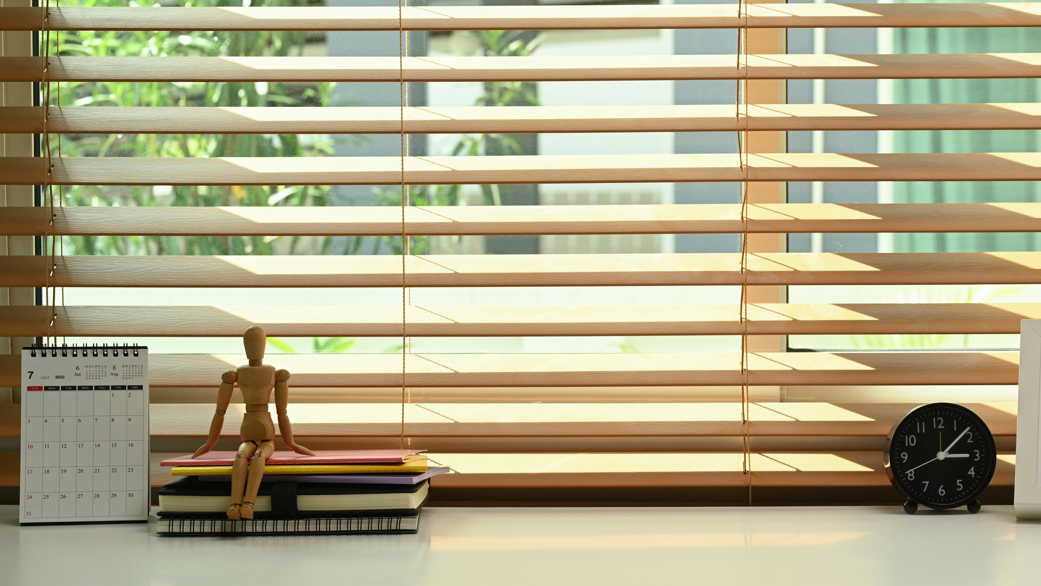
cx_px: 652
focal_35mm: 68
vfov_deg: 17.7
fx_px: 1877
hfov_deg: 30.9
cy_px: 313
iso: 320
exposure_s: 1/160
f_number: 5.6
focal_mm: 50
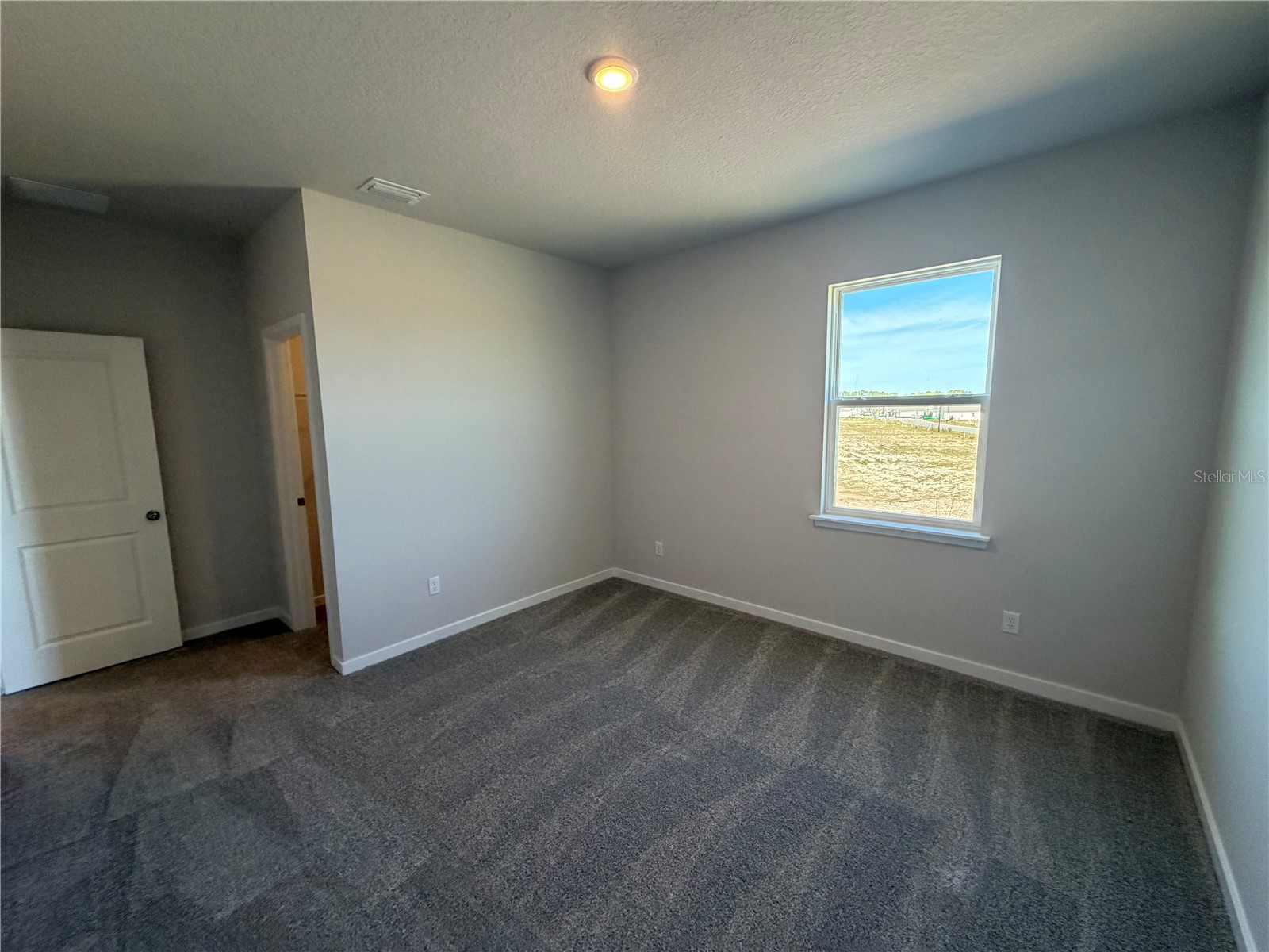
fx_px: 513
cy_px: 476
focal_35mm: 14
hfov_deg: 102.1
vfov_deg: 85.7
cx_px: 634
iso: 320
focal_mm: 2.22
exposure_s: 1/120
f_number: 2.2
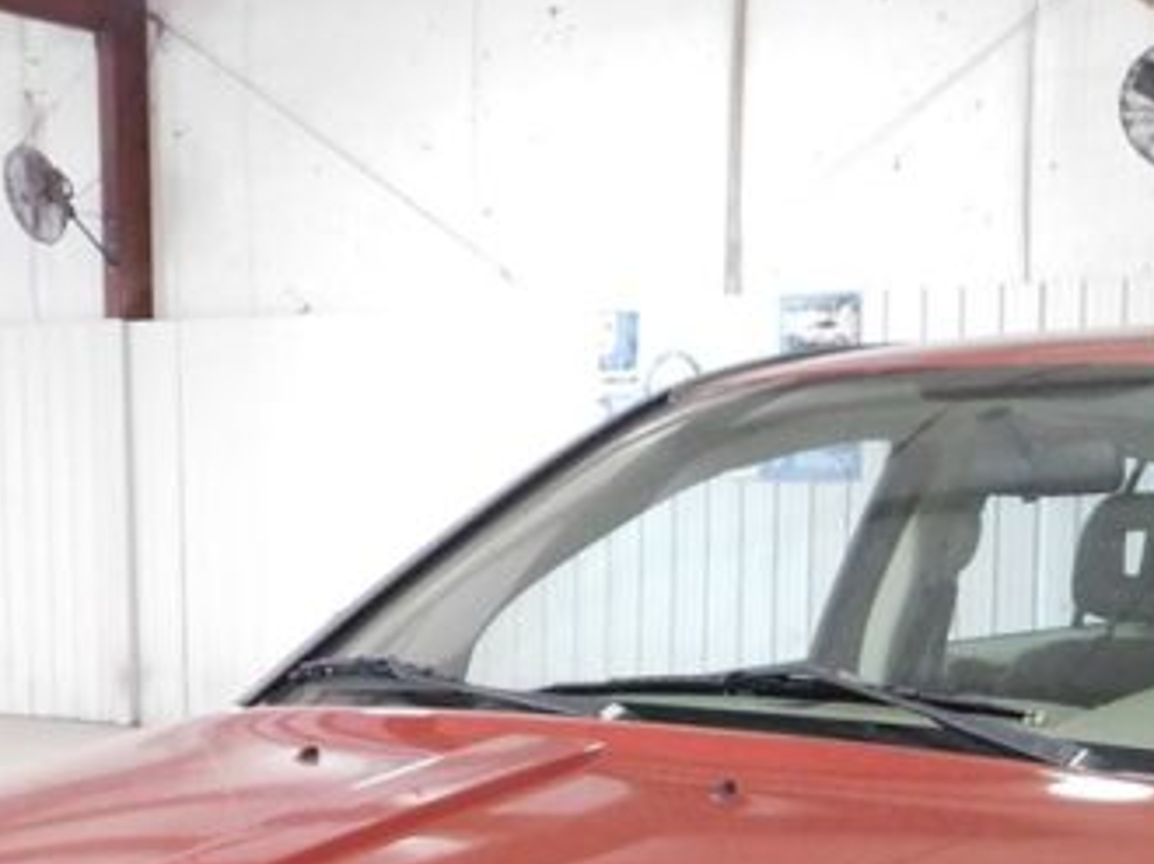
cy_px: 1102
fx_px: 2898
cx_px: 864
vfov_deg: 16.1
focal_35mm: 87
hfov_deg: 22.3
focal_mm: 4.9
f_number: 3.2
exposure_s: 1/8
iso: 400
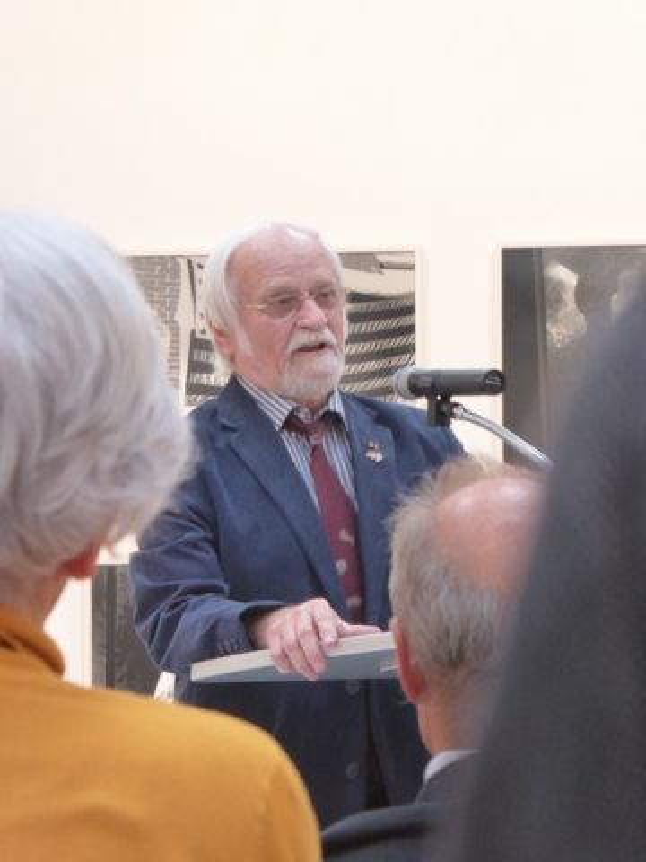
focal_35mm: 238
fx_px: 5922
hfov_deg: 6.2
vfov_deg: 8.3
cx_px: 323
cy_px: 431
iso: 800
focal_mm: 38.4
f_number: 5.6
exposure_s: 1/15
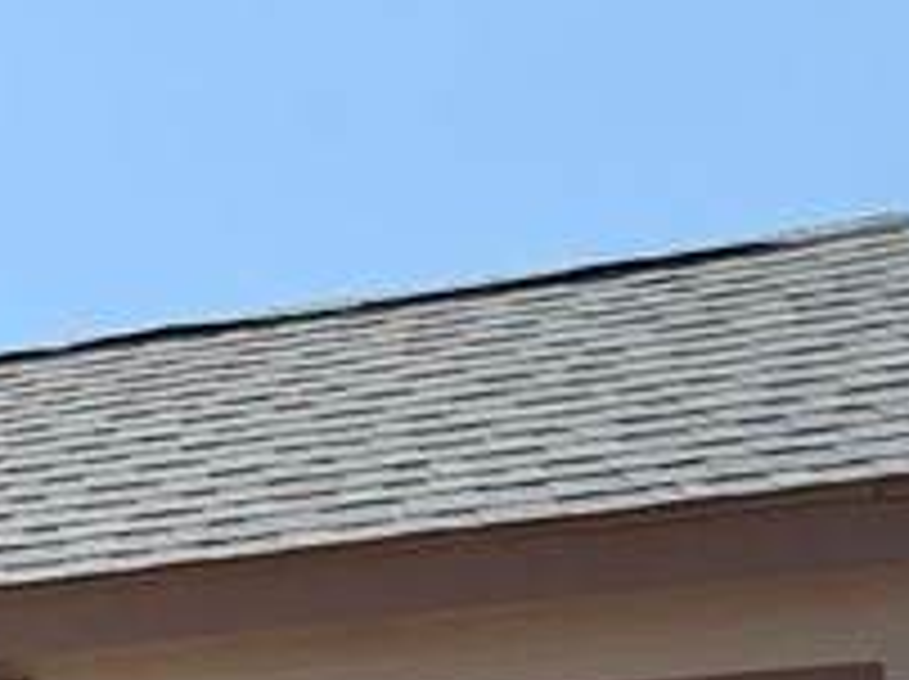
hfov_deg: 20.3
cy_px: 1207
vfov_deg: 17.1
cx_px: -698
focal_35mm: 71
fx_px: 1862
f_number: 2.2
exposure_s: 1/1420
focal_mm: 2.22
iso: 50
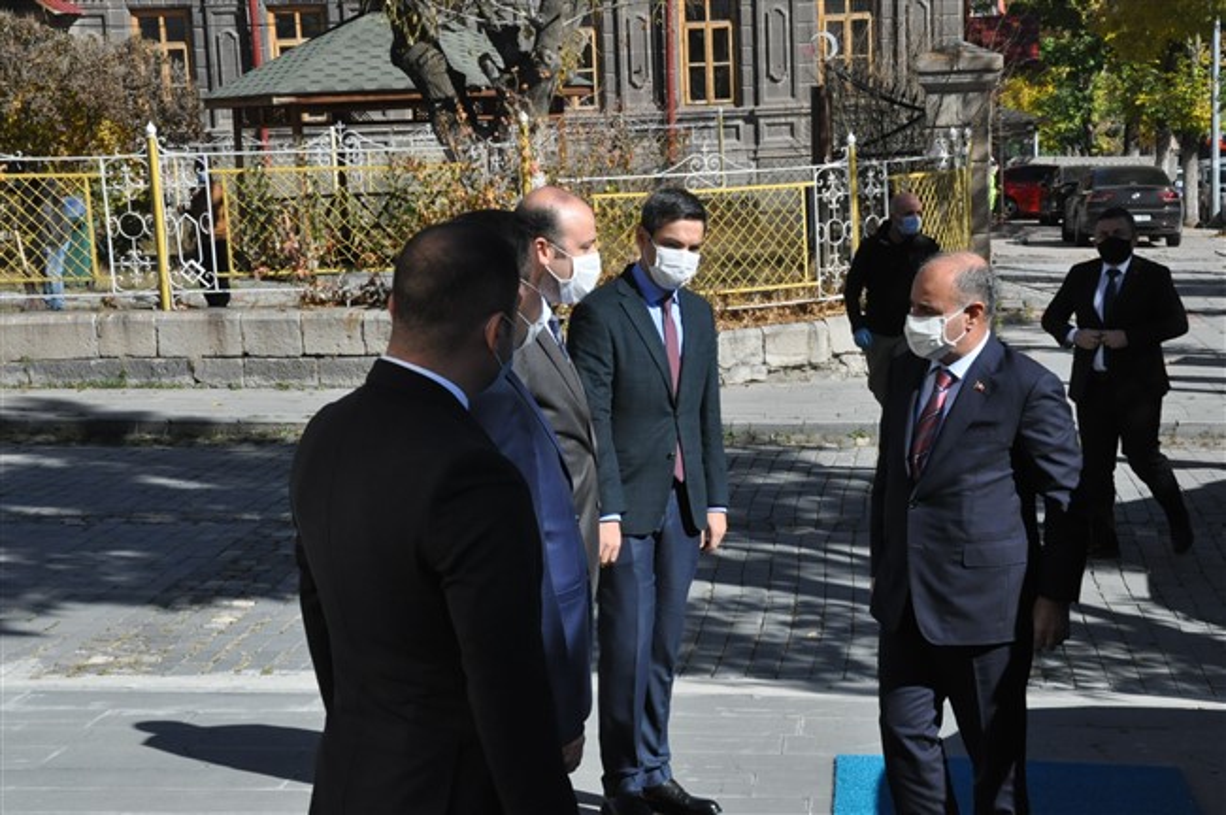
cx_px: 613
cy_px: 408
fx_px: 2552
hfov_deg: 27.0
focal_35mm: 75
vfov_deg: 18.1
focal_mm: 50
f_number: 14
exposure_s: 1/800
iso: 1600
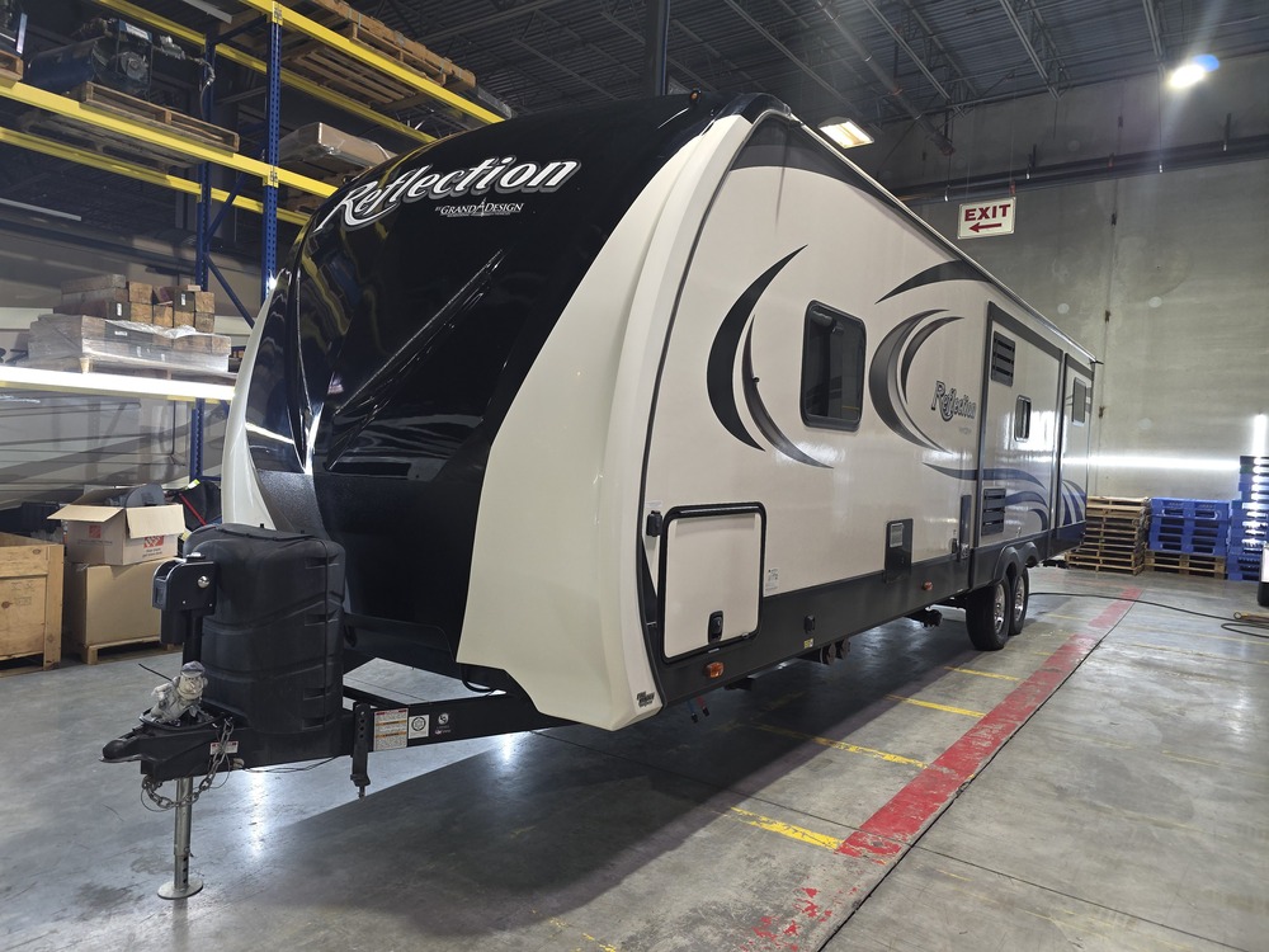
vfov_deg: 58.9
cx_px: 634
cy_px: 476
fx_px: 843
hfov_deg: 73.9
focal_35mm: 23
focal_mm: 6.3
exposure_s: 1/60
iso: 125
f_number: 1.7
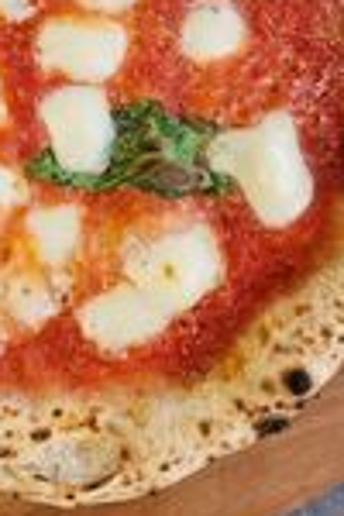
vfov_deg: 26.4
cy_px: -105
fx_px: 975
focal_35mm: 68
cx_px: 17
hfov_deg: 19.5
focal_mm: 6.3
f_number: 1.7
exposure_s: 1/180
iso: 200
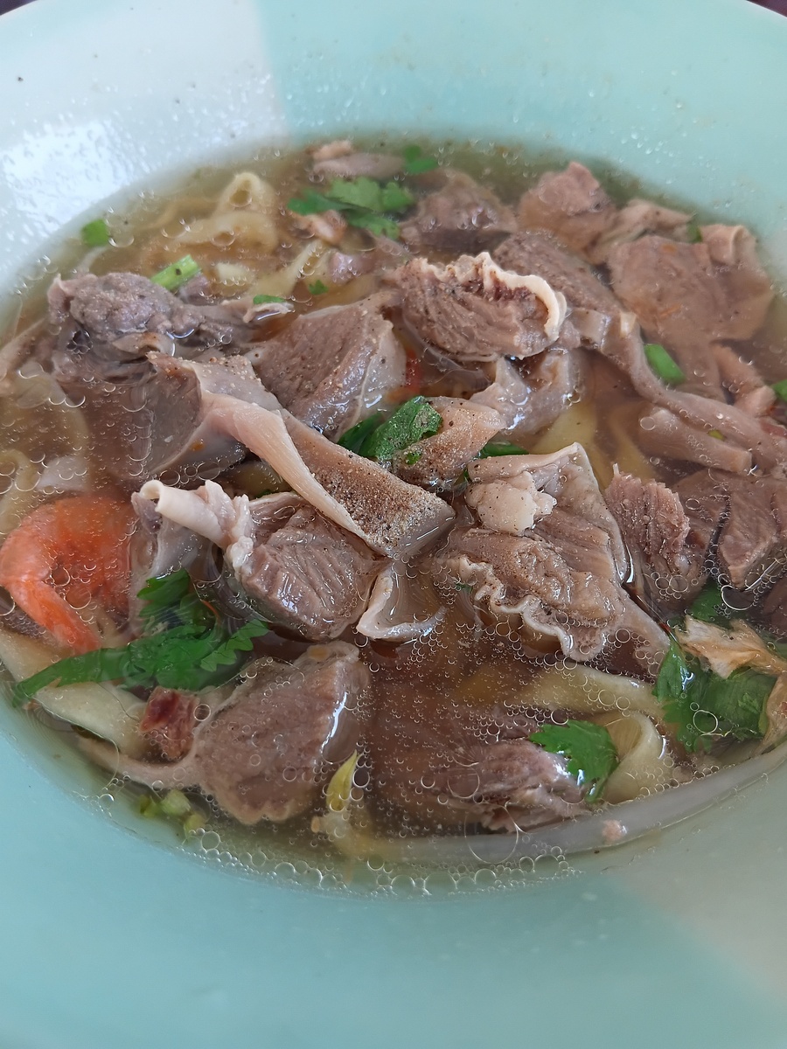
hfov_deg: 61.1
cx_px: 394
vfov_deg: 76.4
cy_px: 524
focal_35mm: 22
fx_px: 667
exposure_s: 1/25.6
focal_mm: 3.86
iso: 100
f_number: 1.8
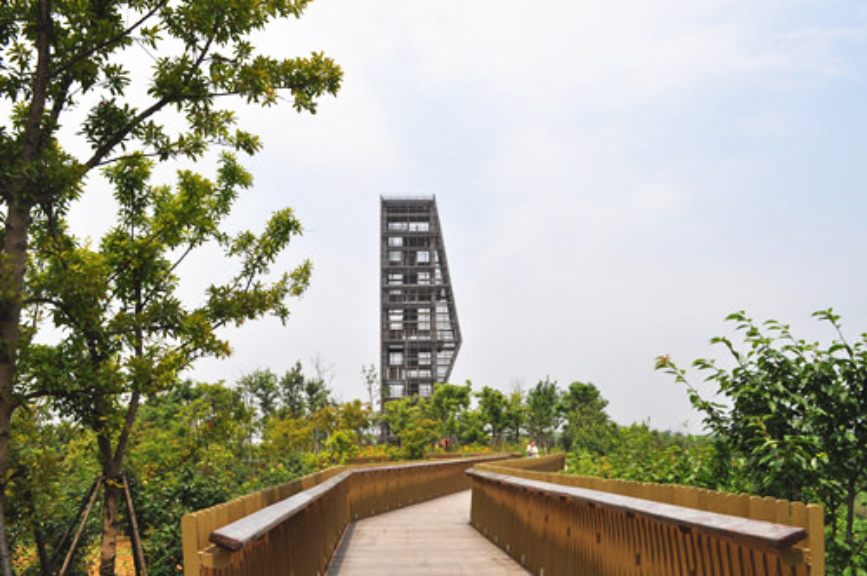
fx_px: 722
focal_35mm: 30
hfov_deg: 62.0
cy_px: 288
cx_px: 434
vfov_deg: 43.5
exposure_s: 1/500
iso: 200
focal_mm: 20
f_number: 11
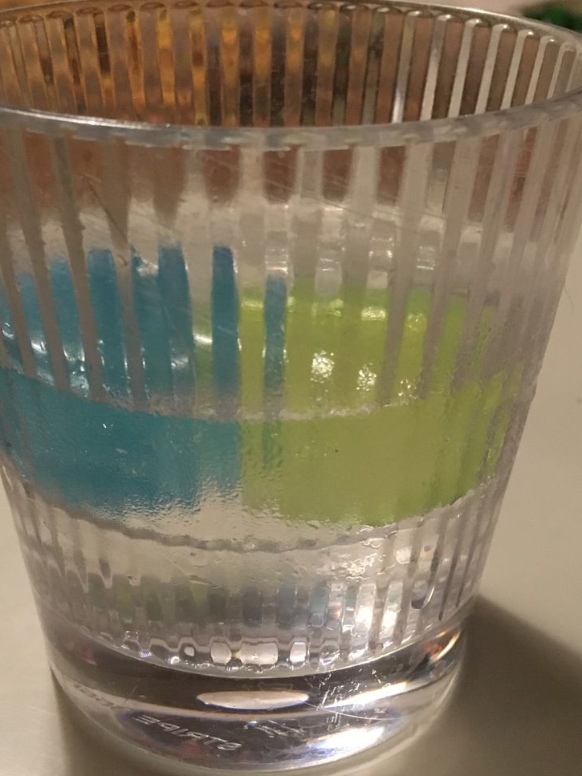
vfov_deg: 39.6
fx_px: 1076
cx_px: 280
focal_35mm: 48
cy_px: 340
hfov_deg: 30.3
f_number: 2.2
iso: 200
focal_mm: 4.15
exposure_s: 1/25
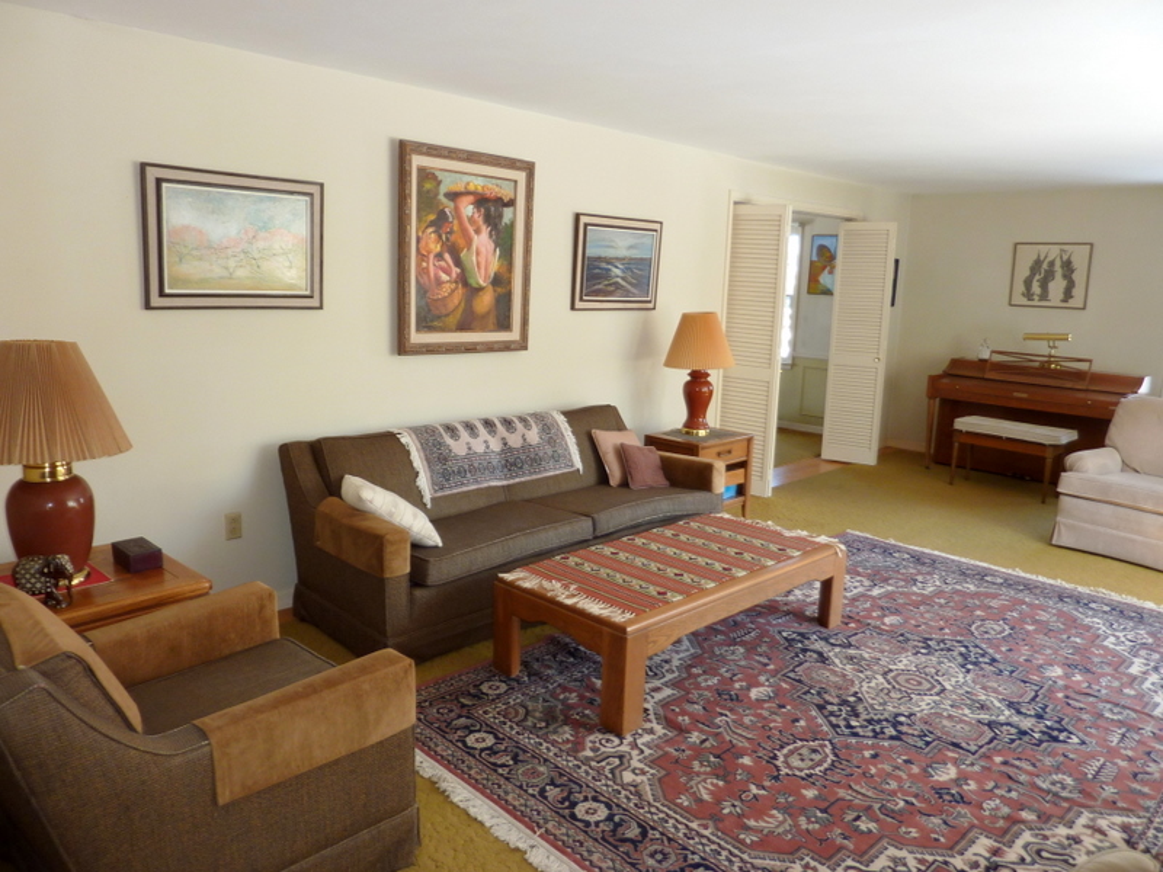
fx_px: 840
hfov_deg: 69.4
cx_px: 582
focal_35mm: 25
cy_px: 436
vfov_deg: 54.9
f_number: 3.3
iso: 100
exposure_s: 1/20
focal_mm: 4.1
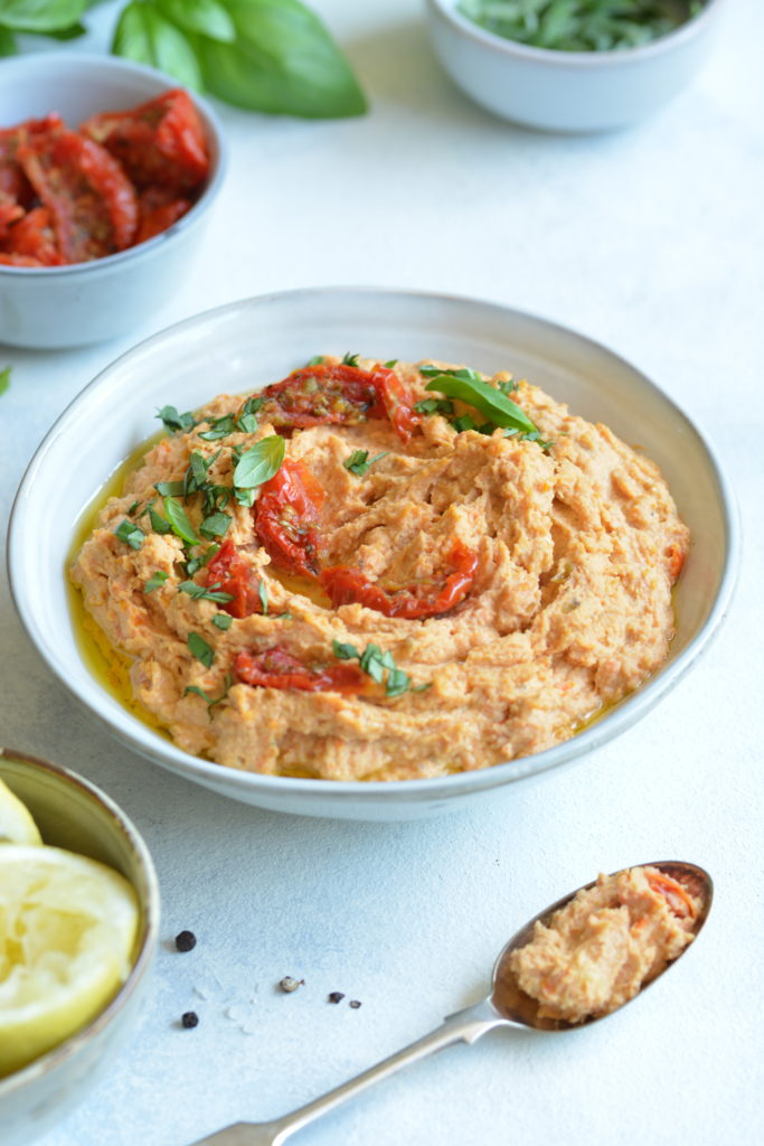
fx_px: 5012
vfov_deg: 13.0
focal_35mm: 158
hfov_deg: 8.7
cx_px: 382
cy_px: 573
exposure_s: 1/15
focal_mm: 105
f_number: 6.3
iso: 200
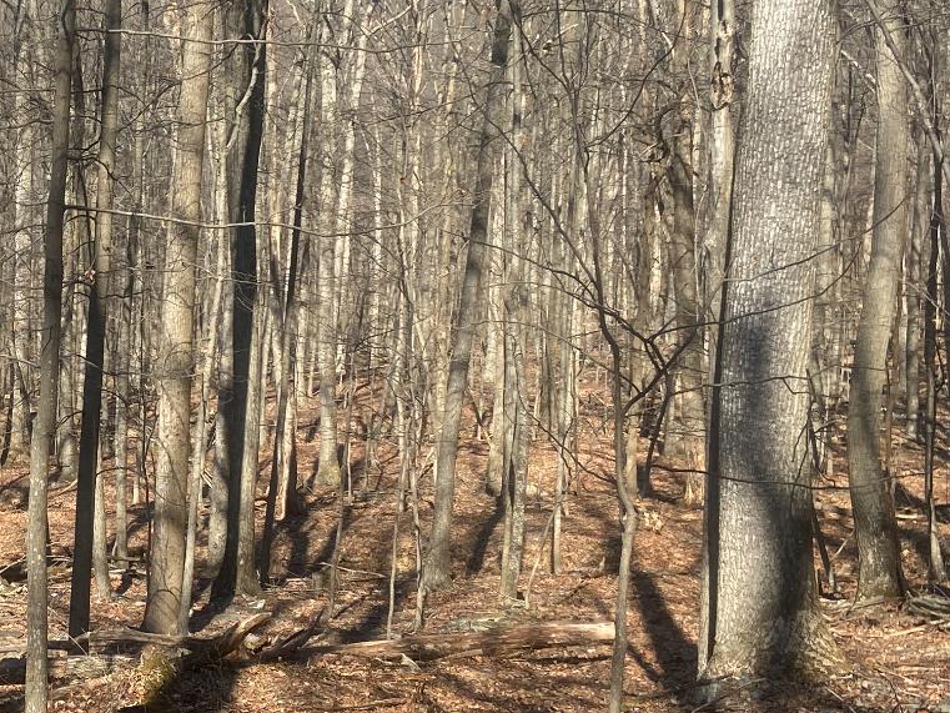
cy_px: 331
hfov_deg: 26.7
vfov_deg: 21.0
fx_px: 1921
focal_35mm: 70
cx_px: 80
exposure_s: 1/1103
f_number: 1.8
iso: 32
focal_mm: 4.25
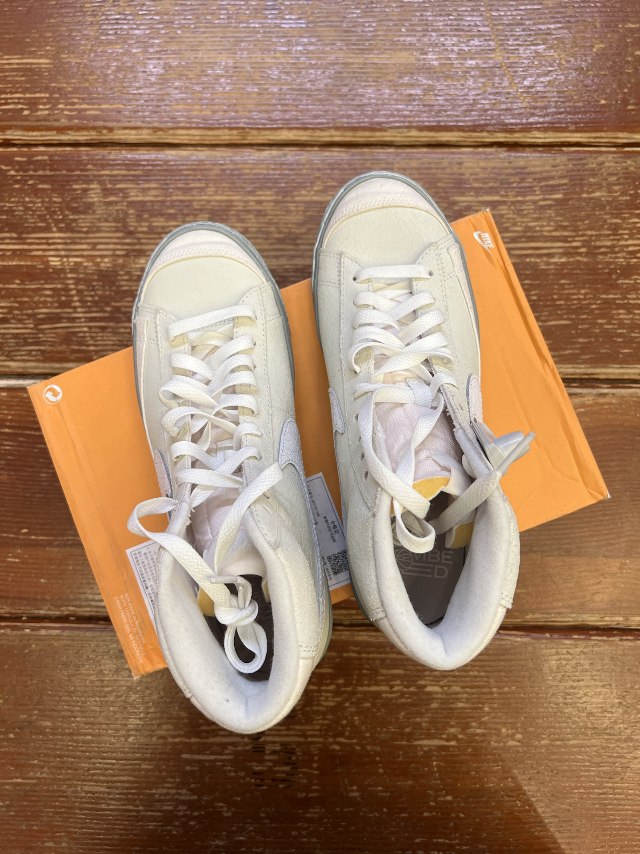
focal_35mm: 26
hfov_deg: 53.1
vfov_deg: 67.3
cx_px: 320
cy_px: 427
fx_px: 641
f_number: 1.5
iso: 64
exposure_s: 1/100
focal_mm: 5.7
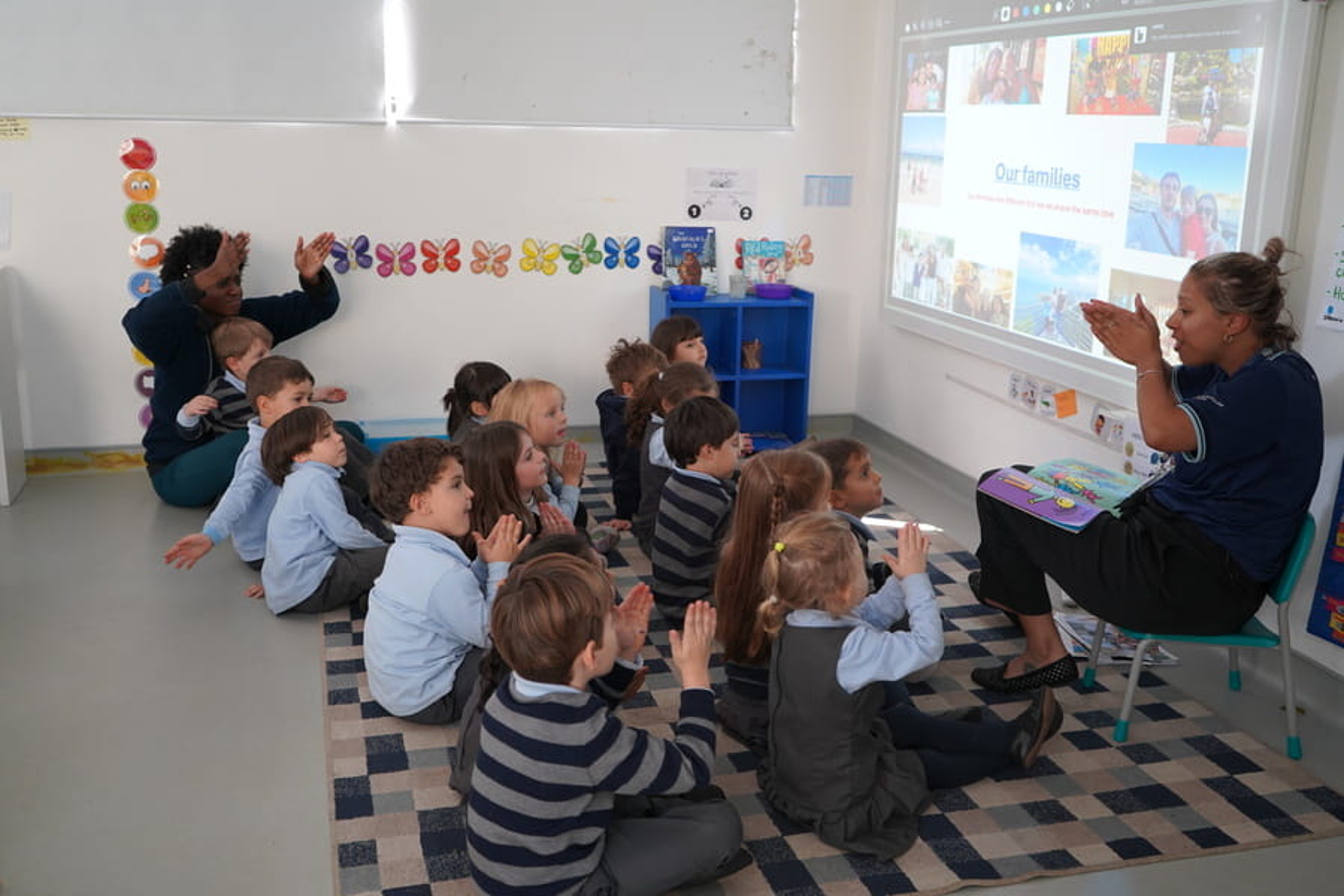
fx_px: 1269
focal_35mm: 34
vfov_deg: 38.9
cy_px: 448
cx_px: 672
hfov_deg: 55.8
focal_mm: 34
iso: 1600
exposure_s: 1/160
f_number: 4
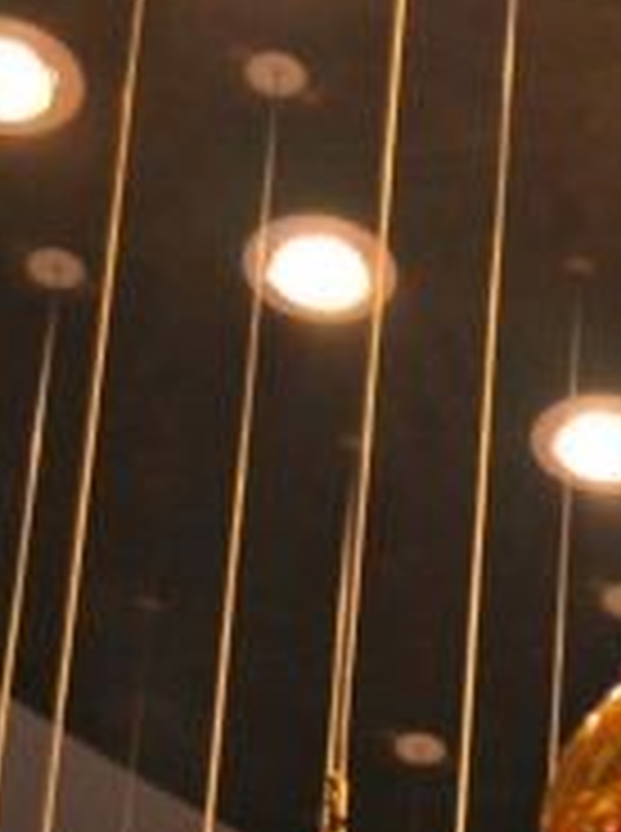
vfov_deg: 9.5
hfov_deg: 7.3
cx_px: 1008
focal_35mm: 200
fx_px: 4792
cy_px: 1489
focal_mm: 25
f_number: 4
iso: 450
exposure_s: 1/60
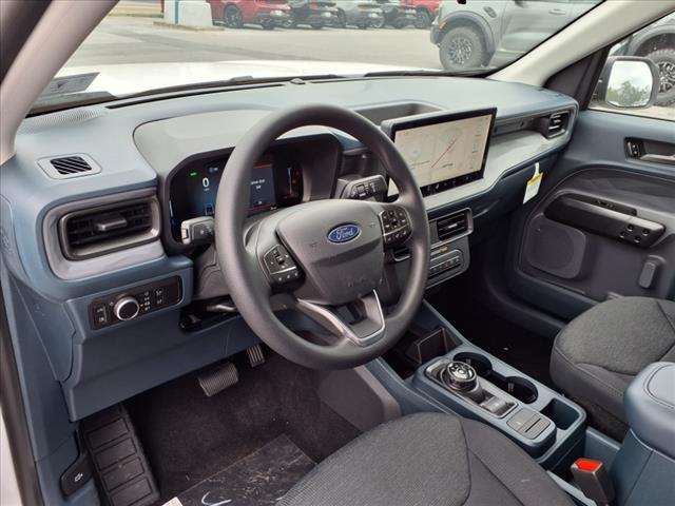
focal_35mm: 27
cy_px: 253
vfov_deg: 51.4
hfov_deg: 65.3
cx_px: 338
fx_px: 526
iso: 40
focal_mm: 3.58
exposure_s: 1/159
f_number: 1.9
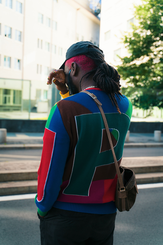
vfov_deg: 50.7
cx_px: 82
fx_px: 258
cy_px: 122
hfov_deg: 35.1
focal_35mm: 38
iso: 100
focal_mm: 38
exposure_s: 1/640
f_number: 2.8
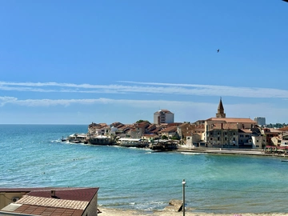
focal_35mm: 48
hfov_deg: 39.7
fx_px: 399
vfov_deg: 30.3
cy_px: 108
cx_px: 144
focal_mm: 6.86
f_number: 1.78
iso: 64
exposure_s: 1/7634
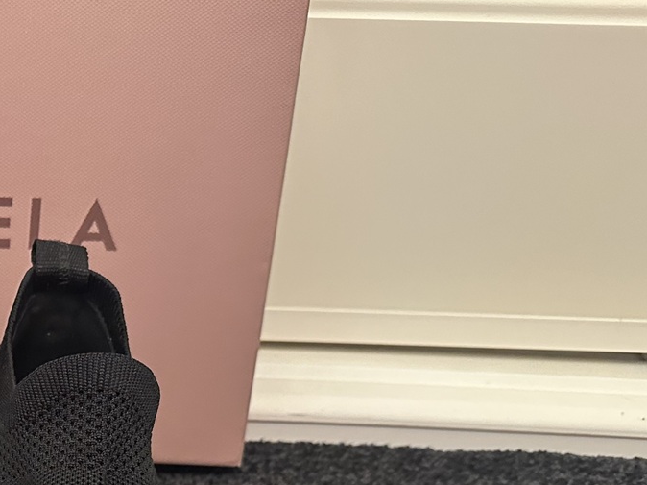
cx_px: -112
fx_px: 1065
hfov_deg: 29.5
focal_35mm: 57
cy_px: 560
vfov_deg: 23.7
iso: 640
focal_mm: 6.86
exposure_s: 1/33
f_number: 1.78
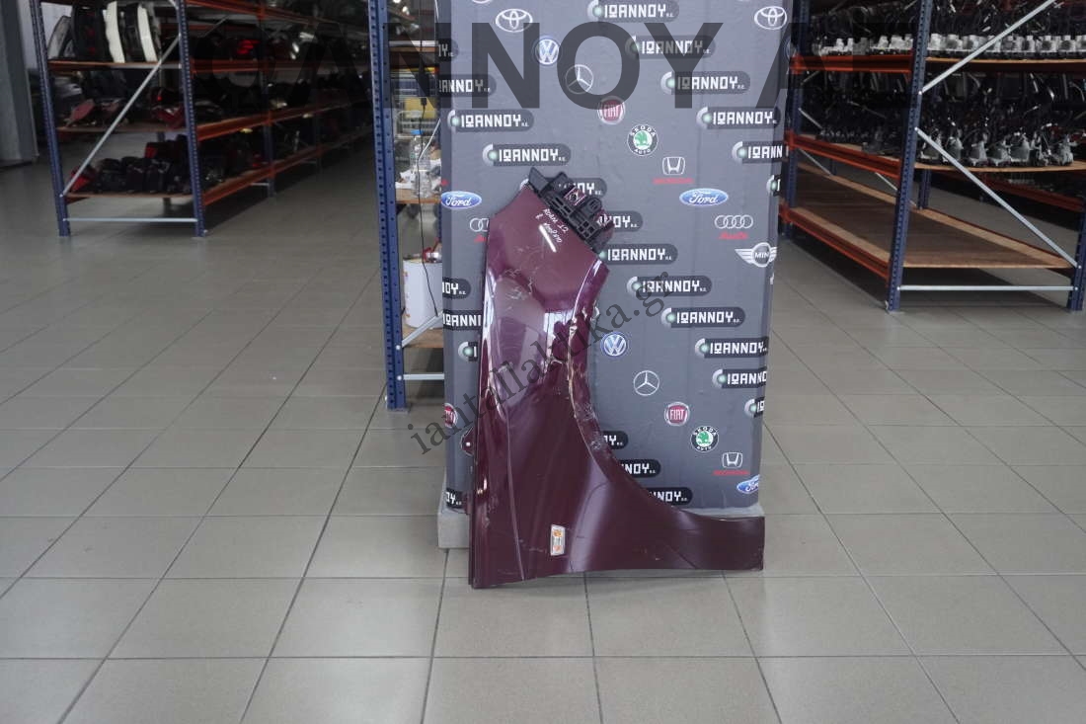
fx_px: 995
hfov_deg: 57.2
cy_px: 362
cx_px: 543
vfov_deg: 40.0
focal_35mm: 33
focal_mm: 22
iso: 2500
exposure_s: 1/160
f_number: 4
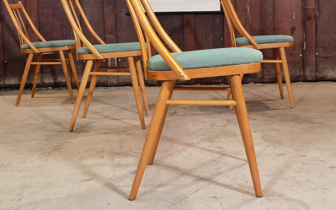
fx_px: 458
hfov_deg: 40.3
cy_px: 77
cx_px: 169
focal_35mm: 50
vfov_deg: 25.7
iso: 125
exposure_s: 1/50
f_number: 1.9
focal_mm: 6.71
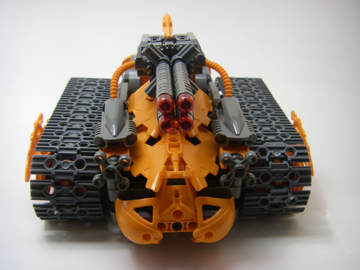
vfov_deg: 37.7
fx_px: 395
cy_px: 135
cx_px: 180
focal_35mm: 38
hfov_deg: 49.0
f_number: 3.5
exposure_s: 1/50
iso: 80
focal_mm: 6.3
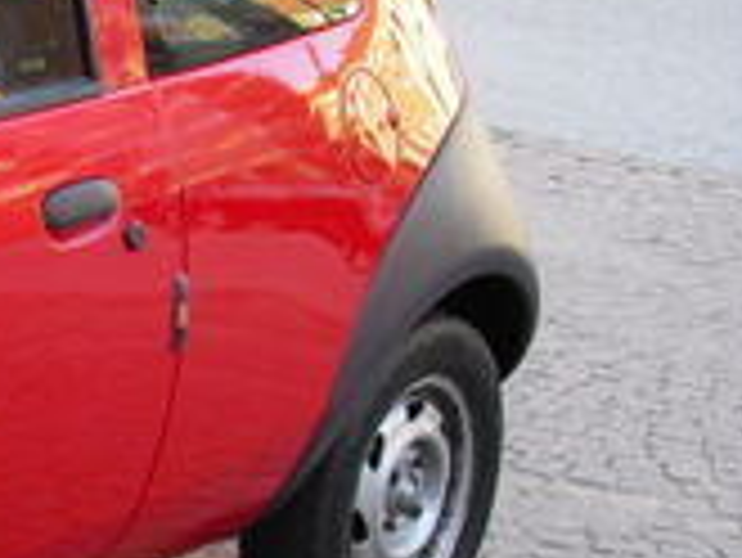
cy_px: 256
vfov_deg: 10.1
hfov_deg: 12.2
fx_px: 3153
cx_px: -639
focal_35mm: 147
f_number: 2.8
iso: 100
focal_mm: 6.2
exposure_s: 1/125
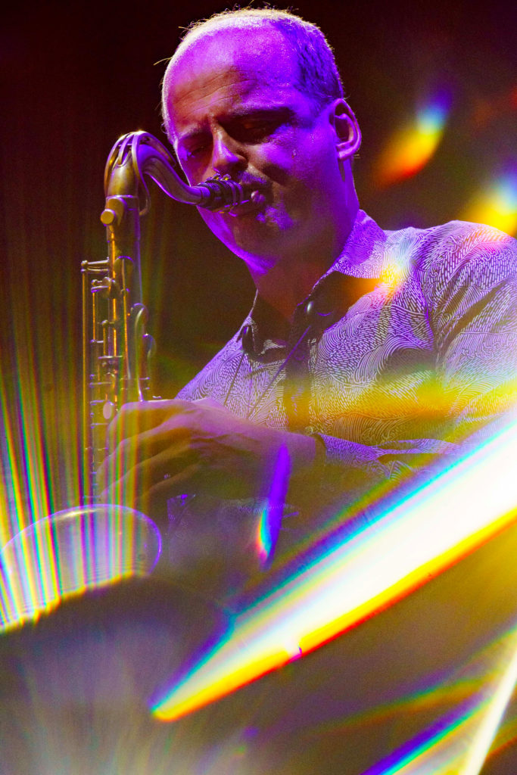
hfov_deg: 6.8
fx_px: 4350
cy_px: 388
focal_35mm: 202
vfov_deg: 10.2
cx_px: 258
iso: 1000
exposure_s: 1/800
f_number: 4.5
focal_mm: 135
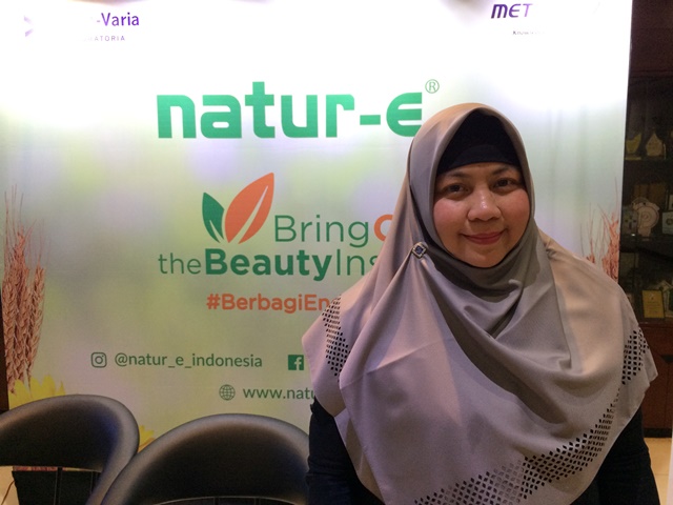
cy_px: 252
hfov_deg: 61.7
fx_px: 564
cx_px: 336
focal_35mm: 29
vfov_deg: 48.2
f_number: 2.2
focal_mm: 4.15
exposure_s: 1/33
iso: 200
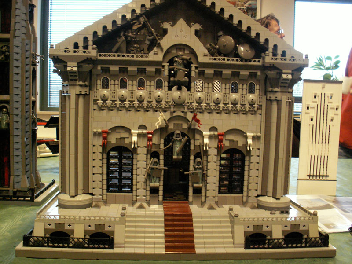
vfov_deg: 39.7
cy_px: 132
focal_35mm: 36
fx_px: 366
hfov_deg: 51.4
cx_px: 176
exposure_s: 1/13
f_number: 2.8
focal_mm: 6.05
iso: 160
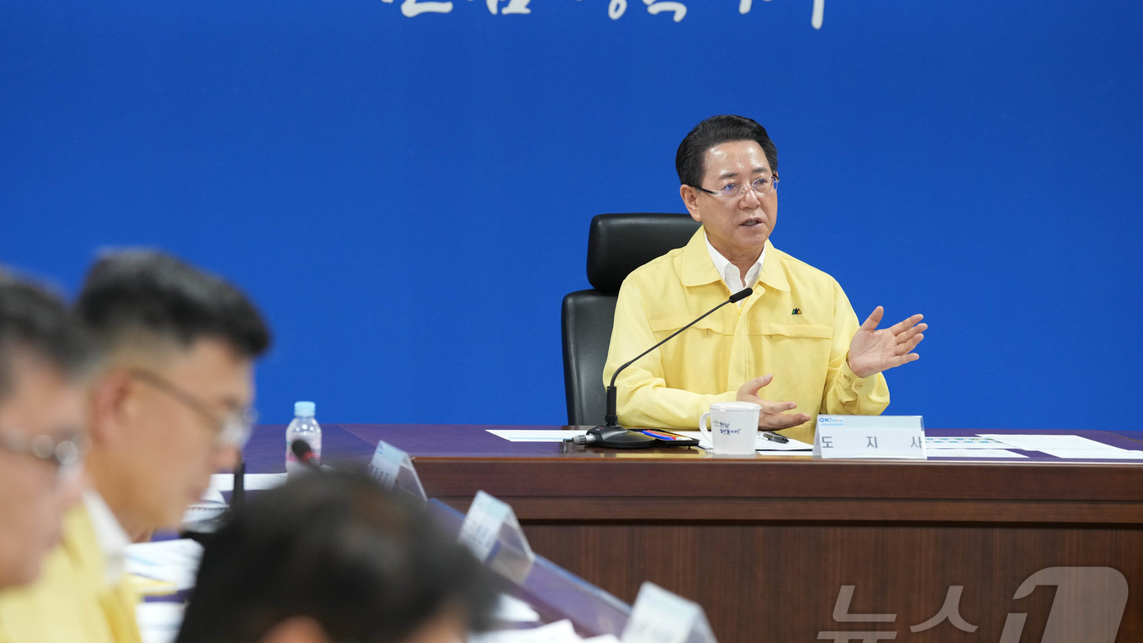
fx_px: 4000
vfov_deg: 9.2
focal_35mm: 132
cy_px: 312
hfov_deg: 16.3
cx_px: 569
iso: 2500
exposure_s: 1/250
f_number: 3.5
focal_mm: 125
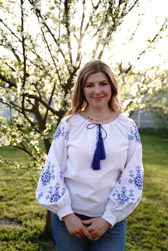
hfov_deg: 31.2
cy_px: 126
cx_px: 84
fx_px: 300
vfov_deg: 45.4
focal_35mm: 43
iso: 125
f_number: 2.8
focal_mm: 43
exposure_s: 1/320
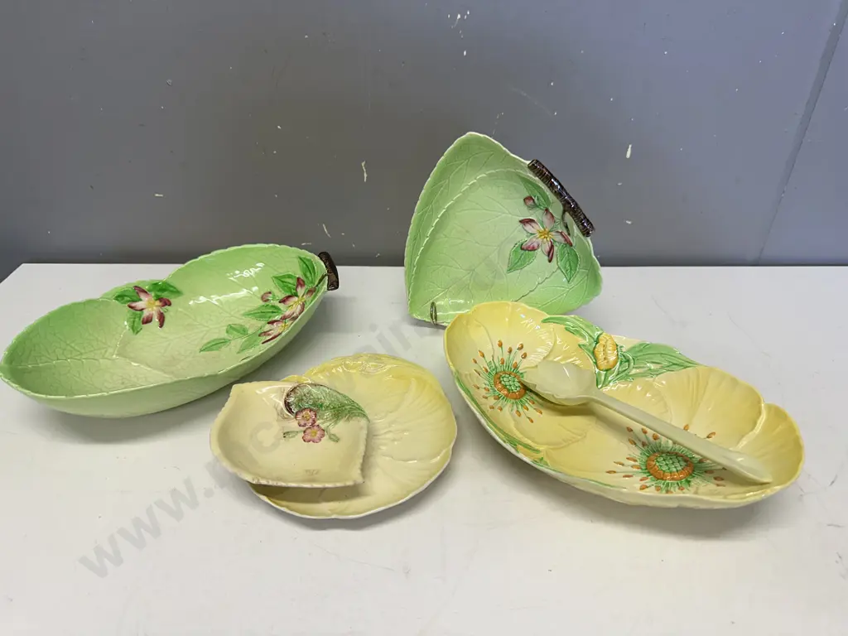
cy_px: 318
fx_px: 588
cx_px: 424
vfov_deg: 56.8
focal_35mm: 24
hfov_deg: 71.6
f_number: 1.78
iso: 64
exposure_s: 1/100
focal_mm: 6.86
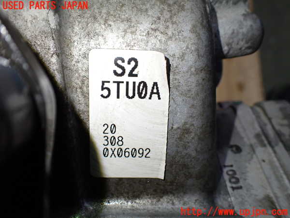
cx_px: 145
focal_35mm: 30
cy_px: 109
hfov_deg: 60.0
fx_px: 251
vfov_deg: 46.8
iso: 320
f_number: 2.3
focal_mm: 5.4
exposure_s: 1/125
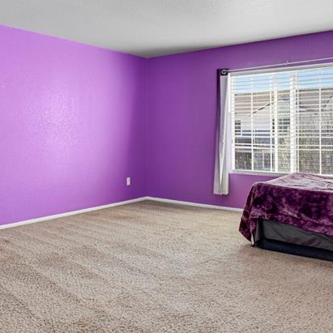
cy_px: 129
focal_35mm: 36
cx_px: 103
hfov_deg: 45.1
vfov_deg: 45.7
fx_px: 392
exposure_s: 1/20
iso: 3600
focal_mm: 17
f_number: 8
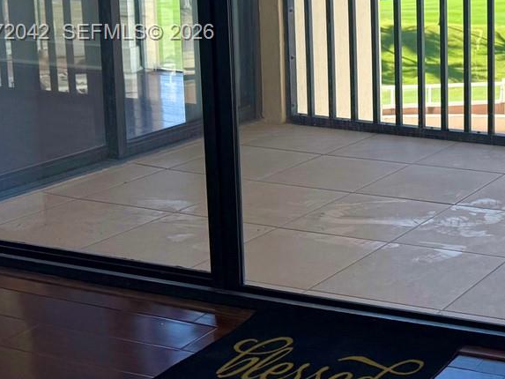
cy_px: 33
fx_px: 978
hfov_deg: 25.3
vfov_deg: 21.4
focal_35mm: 67
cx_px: 645
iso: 80
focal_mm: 6.76
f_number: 1.78
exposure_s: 1/1901
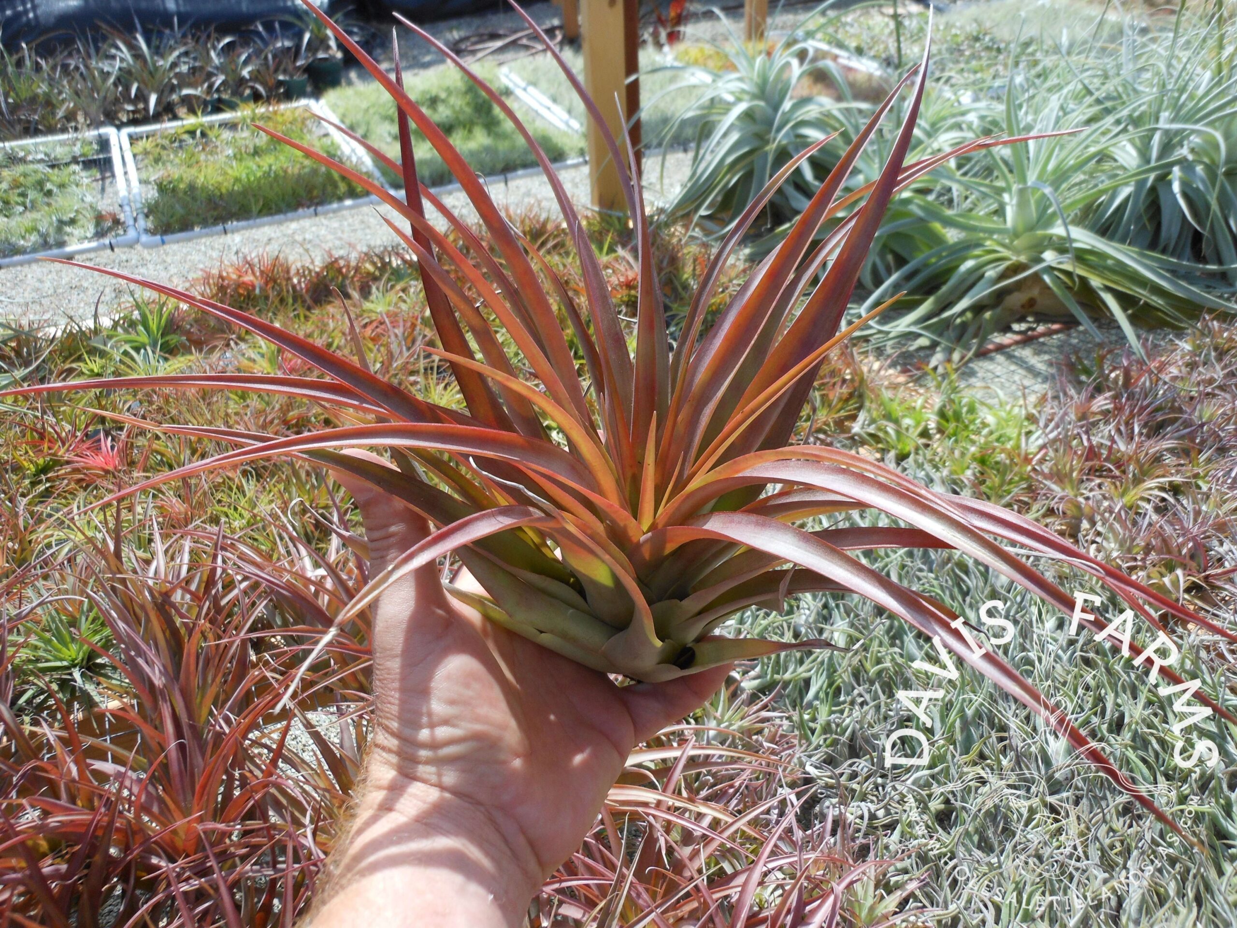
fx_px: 1001
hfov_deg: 63.4
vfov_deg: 49.7
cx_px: 618
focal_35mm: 28
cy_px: 464
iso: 80
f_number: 3.7
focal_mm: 5
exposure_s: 1/160
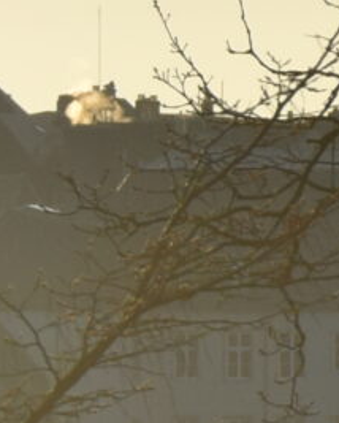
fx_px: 14350
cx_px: -1424
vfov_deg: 1.7
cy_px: 374
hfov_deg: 1.3
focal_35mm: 1145
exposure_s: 1/500
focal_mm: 85
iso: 200
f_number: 11
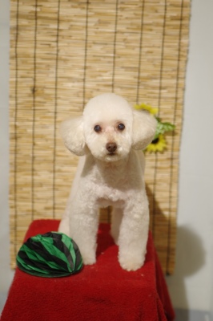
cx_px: 106
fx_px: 996
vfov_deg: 18.3
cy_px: 160
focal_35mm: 112
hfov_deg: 12.2
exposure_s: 1/125
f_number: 2.8
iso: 320
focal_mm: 75
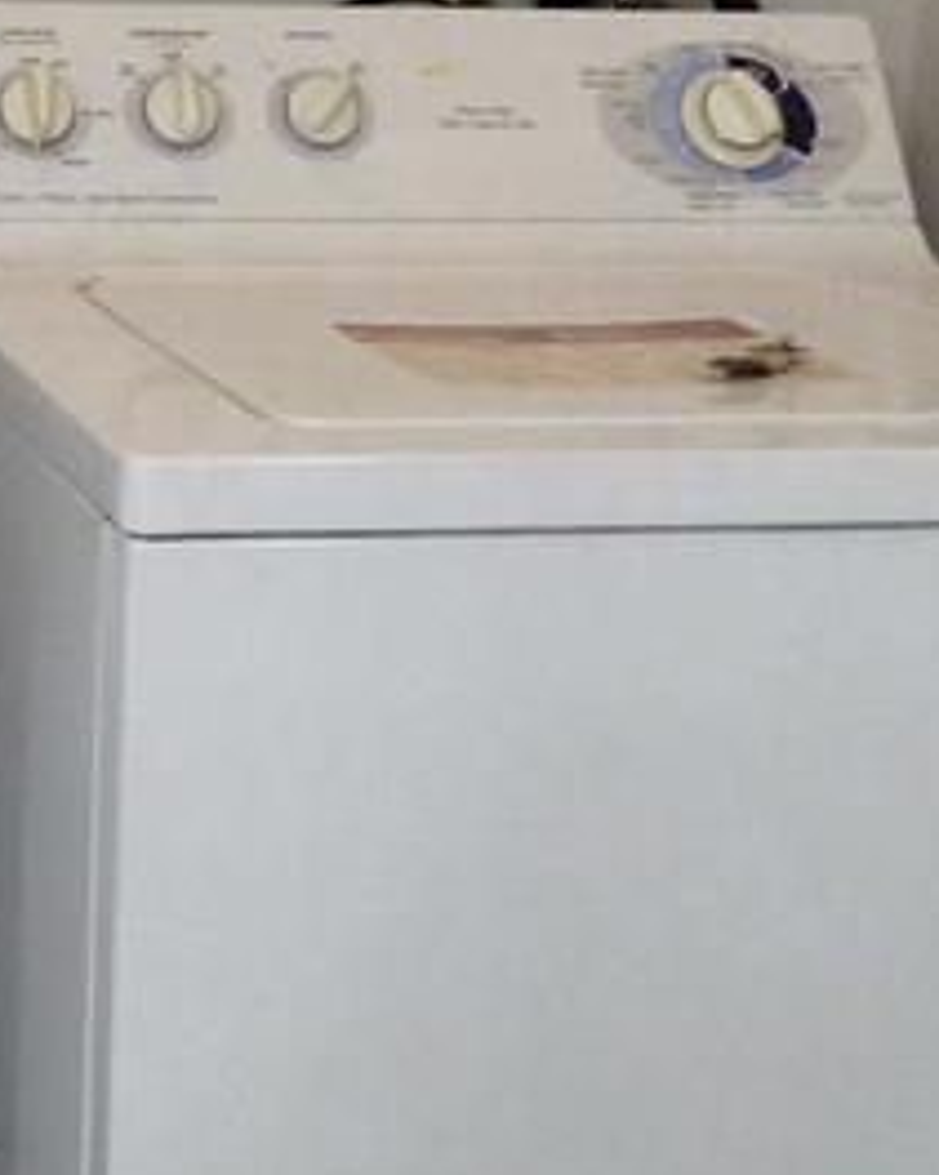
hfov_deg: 18.1
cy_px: 4
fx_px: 2781
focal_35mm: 80
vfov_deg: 22.9
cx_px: -223
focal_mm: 3.58
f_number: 2.8
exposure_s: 1/60
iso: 320
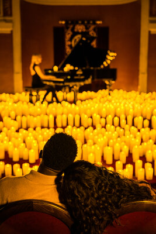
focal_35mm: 43
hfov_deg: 31.2
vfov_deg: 45.4
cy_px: 117
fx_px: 279
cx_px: 78
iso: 1600
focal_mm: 43
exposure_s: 1/40
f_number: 2.8
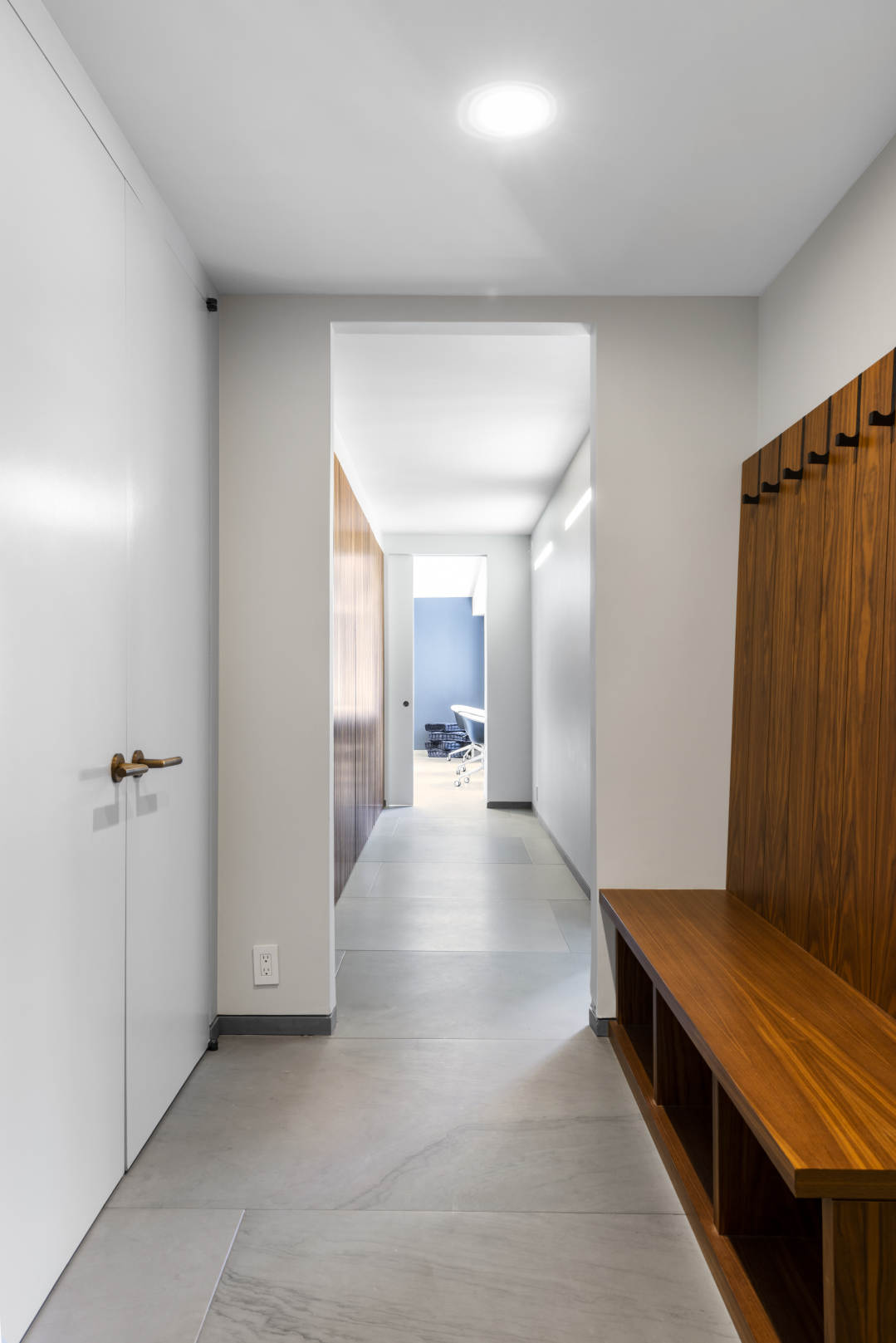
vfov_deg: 73.7
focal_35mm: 24
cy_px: 672
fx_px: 895
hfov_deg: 53.2
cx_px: 448
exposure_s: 8
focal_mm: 24
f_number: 13
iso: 100
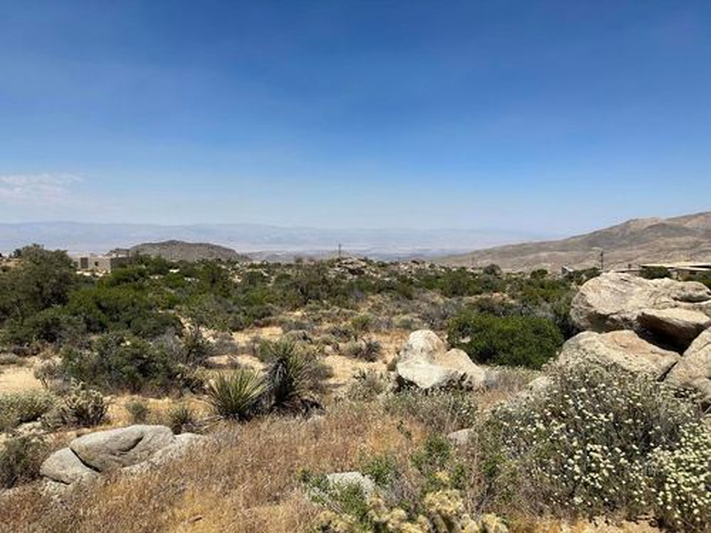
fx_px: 493
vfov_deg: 56.8
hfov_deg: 71.6
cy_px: 266
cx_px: 356
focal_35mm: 24
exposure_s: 1/7576
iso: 80
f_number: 1.78
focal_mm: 6.86
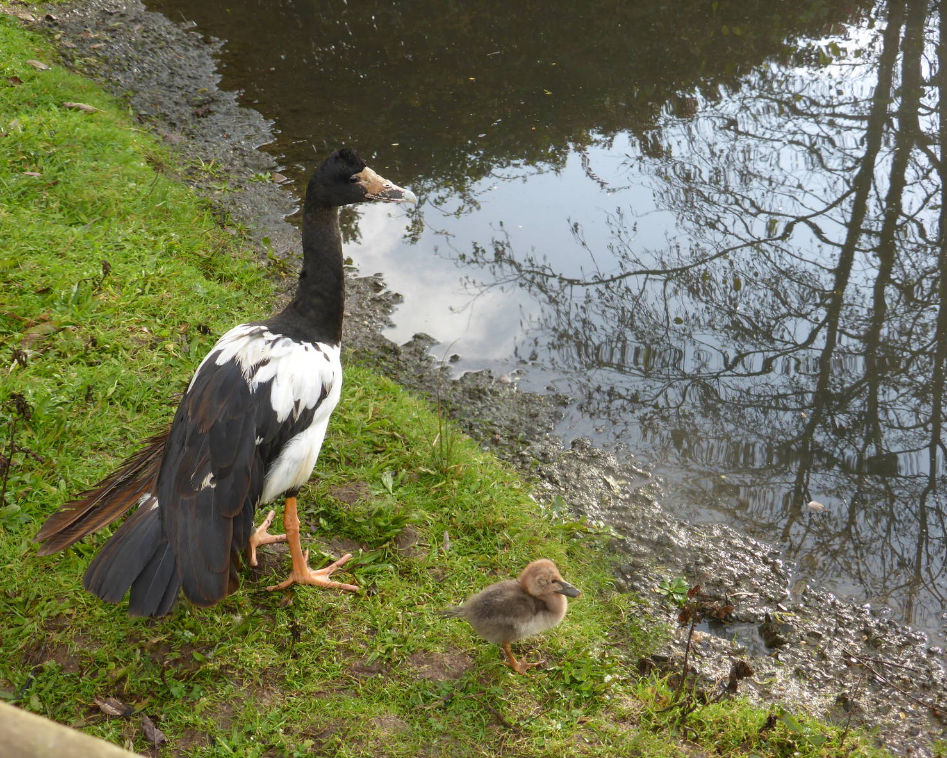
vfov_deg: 27.1
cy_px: 375
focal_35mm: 56
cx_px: 493
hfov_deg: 33.6
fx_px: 1569
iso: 100
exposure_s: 1/125
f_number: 4.4
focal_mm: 9
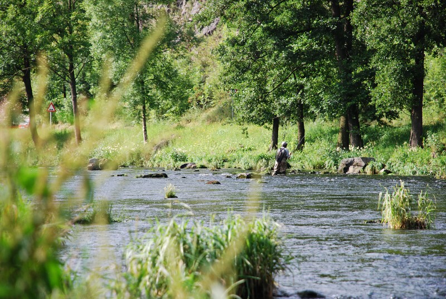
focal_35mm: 202
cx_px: 223
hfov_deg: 10.1
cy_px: 150
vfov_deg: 6.8
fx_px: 2512
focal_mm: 135
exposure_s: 1/200
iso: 200
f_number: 5.6
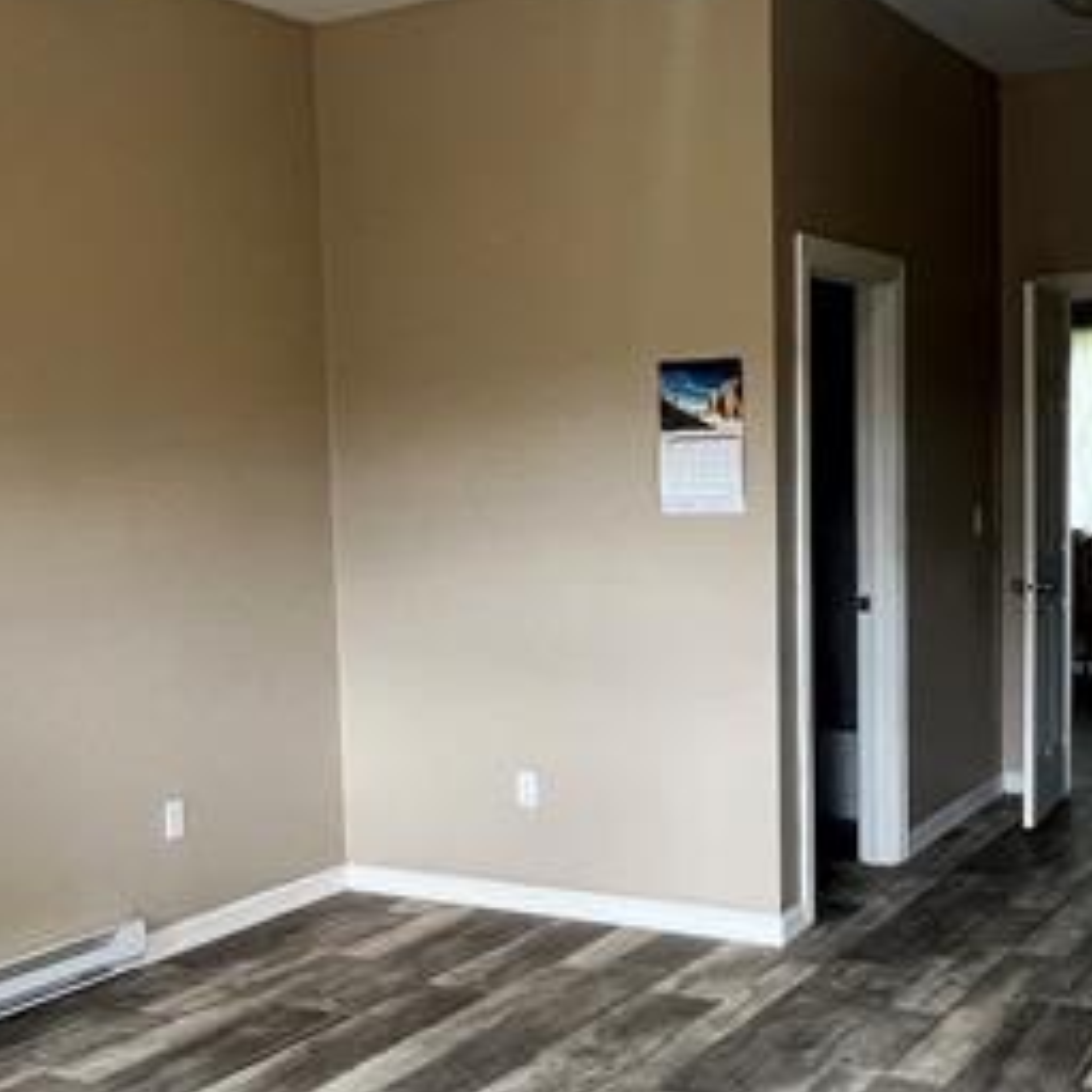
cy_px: 619
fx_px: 1642
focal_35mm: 46
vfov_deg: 36.7
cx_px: 456
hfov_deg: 36.7
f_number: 1.8
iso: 125
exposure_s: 1/99
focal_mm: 1.57
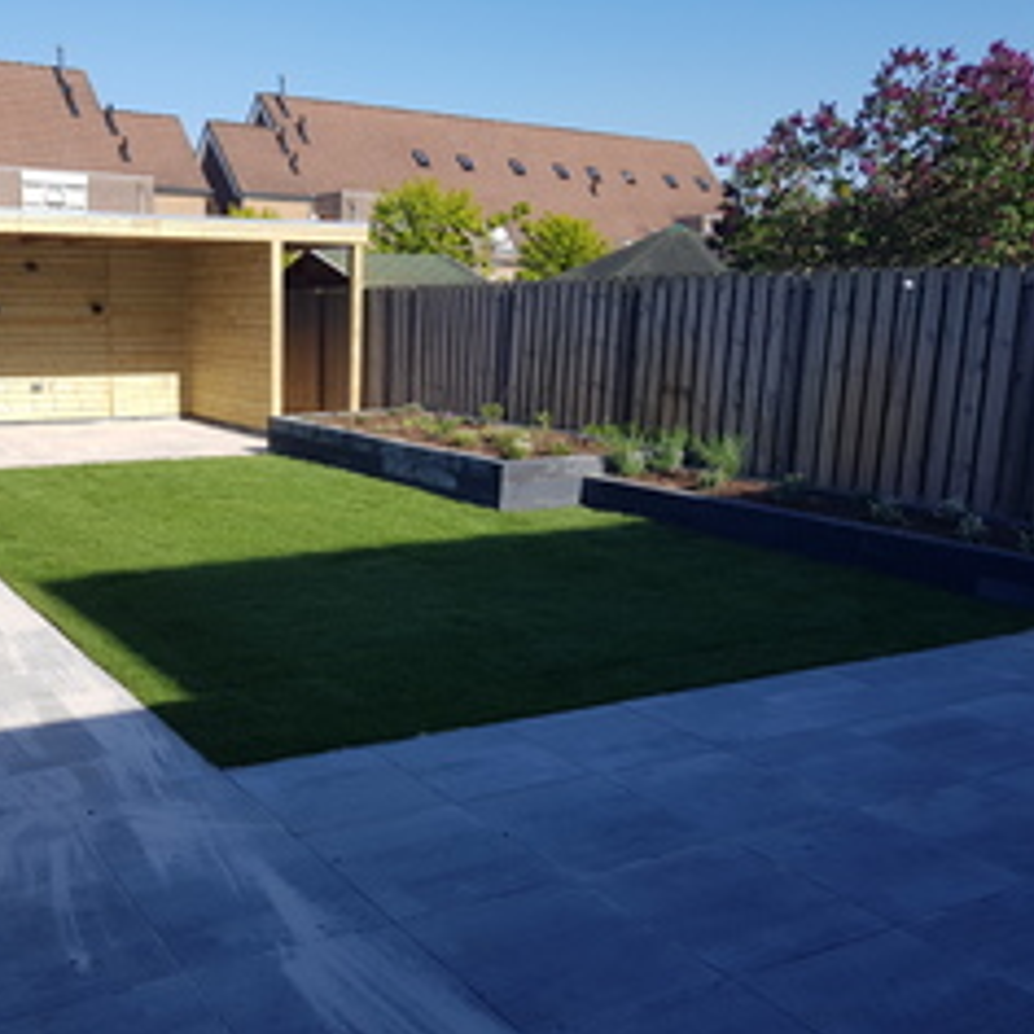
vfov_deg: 48.4
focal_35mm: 34
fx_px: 1149
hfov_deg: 47.3
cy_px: 570
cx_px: 309
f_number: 1.7
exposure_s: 1/1556
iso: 40
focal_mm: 4.2
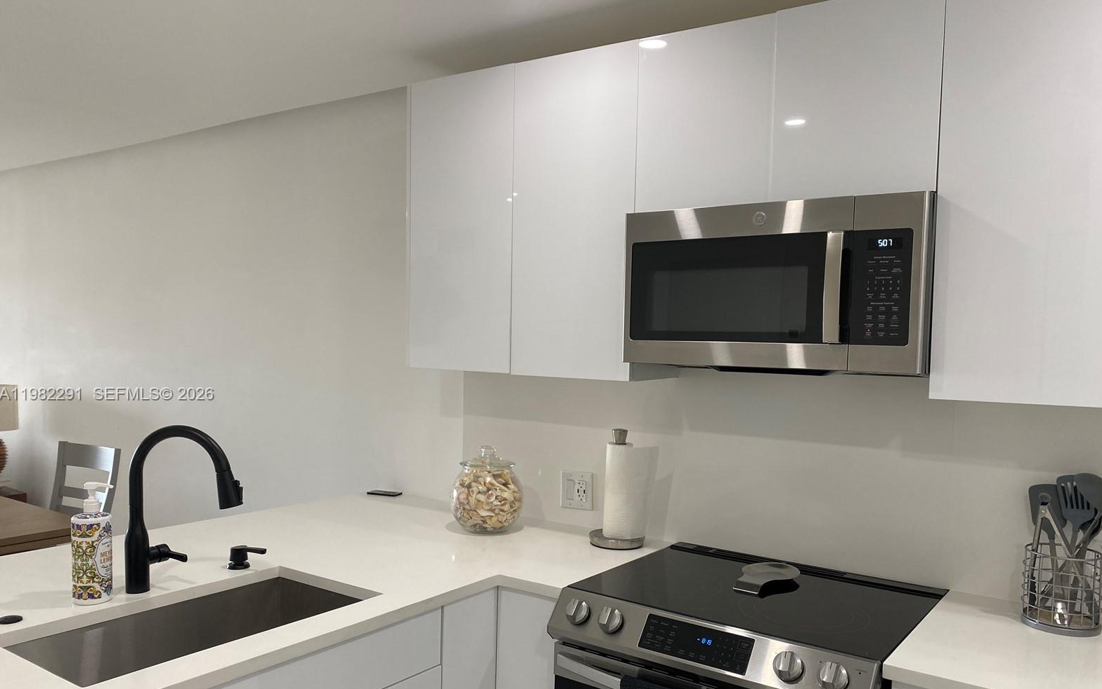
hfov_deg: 66.5
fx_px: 841
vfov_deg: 44.4
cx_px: 556
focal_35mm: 28
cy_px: 395
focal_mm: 4.25
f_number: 1.8
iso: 100
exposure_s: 1/120
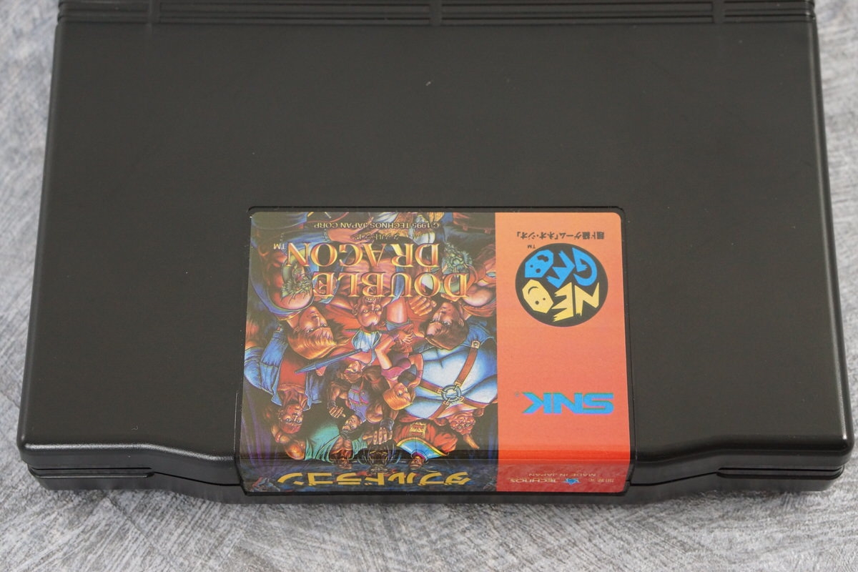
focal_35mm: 75
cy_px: 286
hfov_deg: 27.0
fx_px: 1787
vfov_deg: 18.2
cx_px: 429
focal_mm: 50
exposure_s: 1/80
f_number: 6.3
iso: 1600
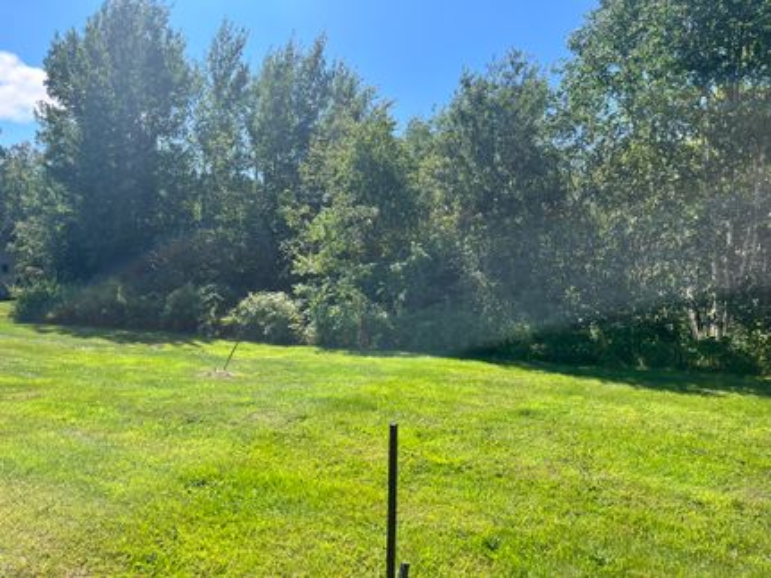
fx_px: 579
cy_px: 289
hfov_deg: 67.3
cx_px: 386
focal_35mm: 26
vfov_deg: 53.0
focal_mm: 5.1
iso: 50
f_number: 1.6
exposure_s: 1/1862
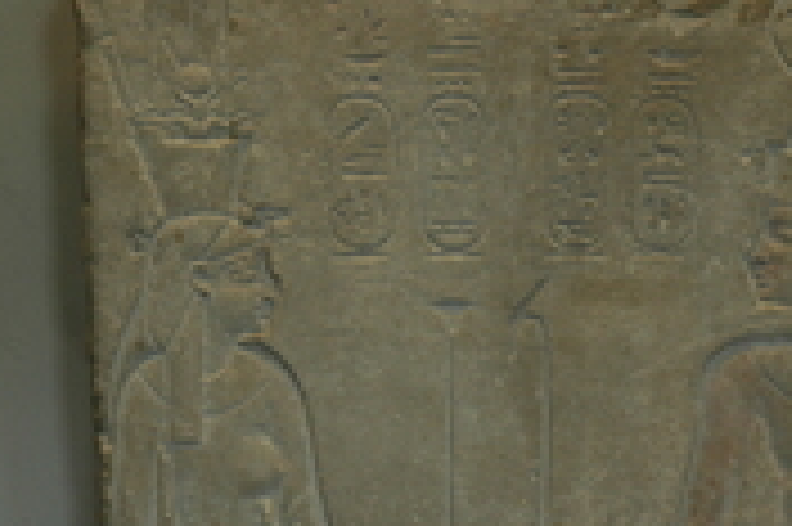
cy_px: 544
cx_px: 554
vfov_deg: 8.3
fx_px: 3627
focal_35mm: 165
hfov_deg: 12.4
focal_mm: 44
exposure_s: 1/30
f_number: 4.5
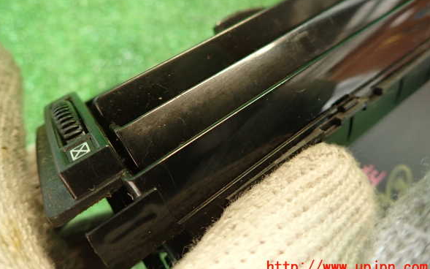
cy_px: 113
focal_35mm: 27
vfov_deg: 45.8
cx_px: 212
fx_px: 316
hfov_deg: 68.4
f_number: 2
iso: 320
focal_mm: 4.5
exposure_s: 1/30
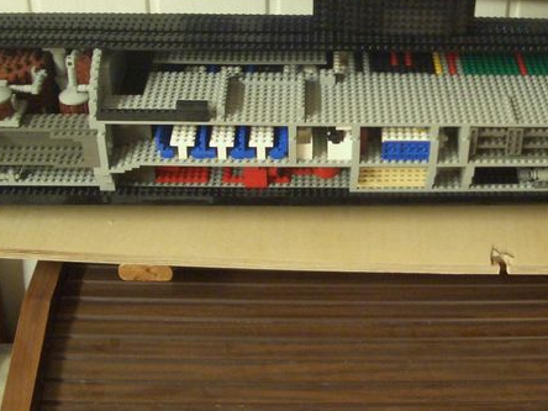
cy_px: 118
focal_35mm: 63
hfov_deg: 30.2
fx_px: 997
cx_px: 420
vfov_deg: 23.1
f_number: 2.6
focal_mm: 5.8
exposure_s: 1/10
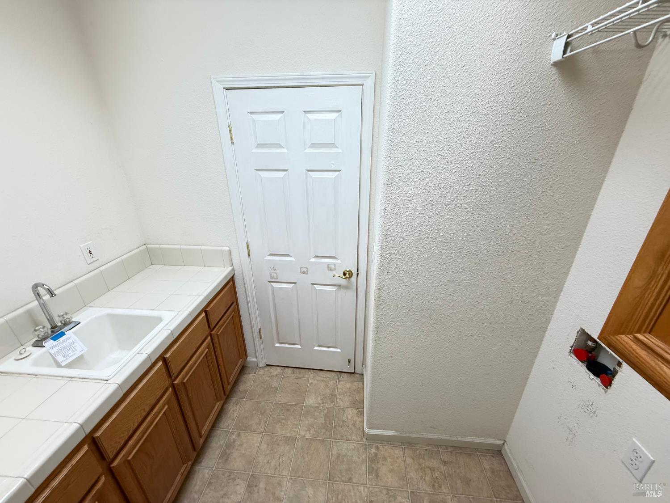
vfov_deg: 85.7
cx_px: 335
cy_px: 252
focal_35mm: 14
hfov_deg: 102.1
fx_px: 271
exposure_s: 1/60
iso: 250
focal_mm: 2.22
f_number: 2.2
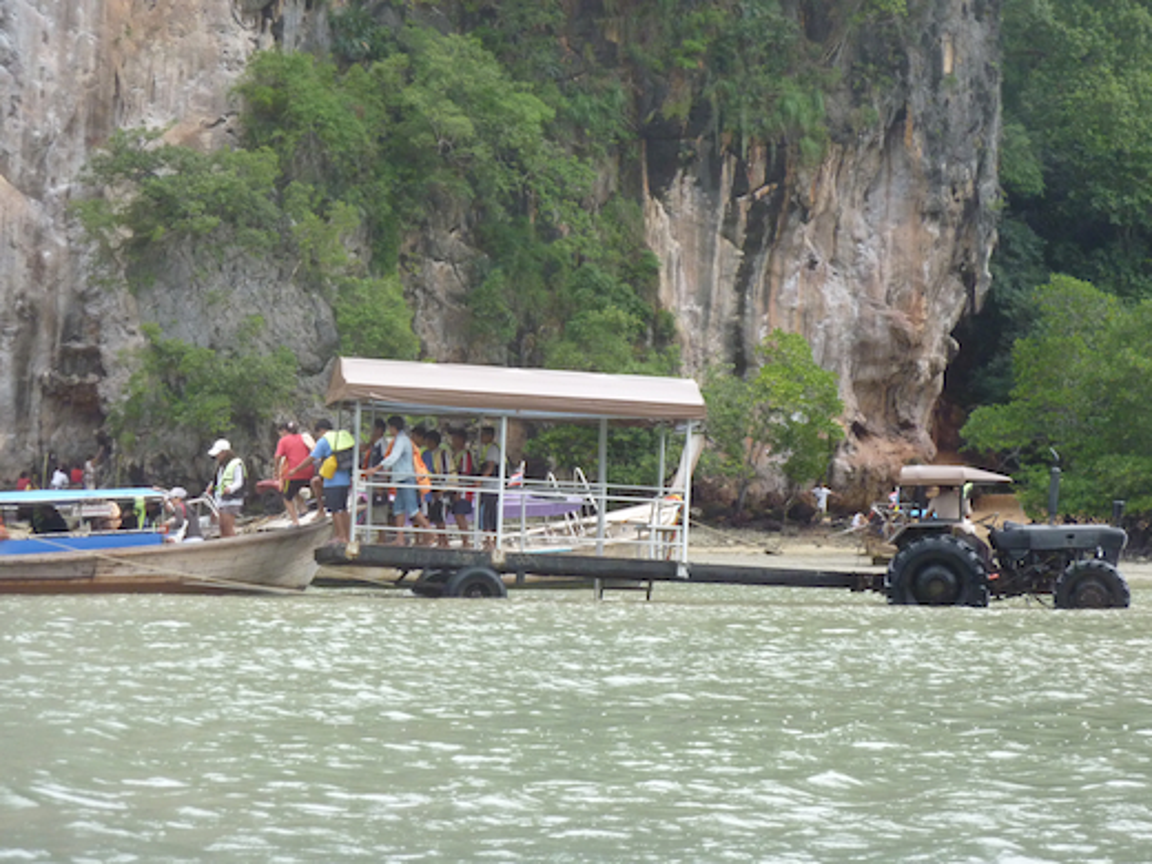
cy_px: 432
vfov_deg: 10.1
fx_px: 4892
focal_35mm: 147
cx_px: 576
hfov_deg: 13.4
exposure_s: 1/80
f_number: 4.5
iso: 250
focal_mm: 24.1
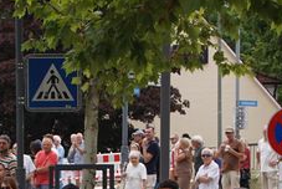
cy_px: 374
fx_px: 2386
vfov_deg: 4.5
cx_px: 20
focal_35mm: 304
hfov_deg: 6.7
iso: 100
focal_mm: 45
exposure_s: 1/200
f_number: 5.6
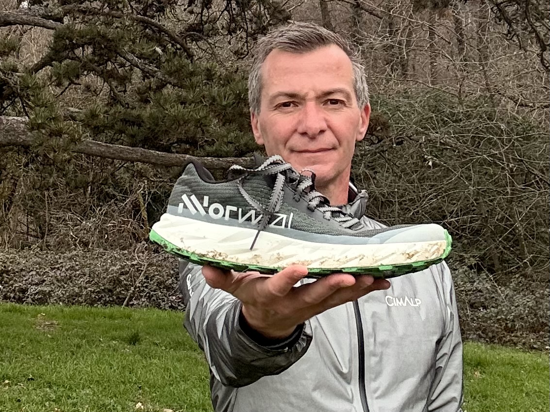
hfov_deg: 60.0
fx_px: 477
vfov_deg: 46.8
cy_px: 206
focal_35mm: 30
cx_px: 275
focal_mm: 2.69
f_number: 1.9
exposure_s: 1/215
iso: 64
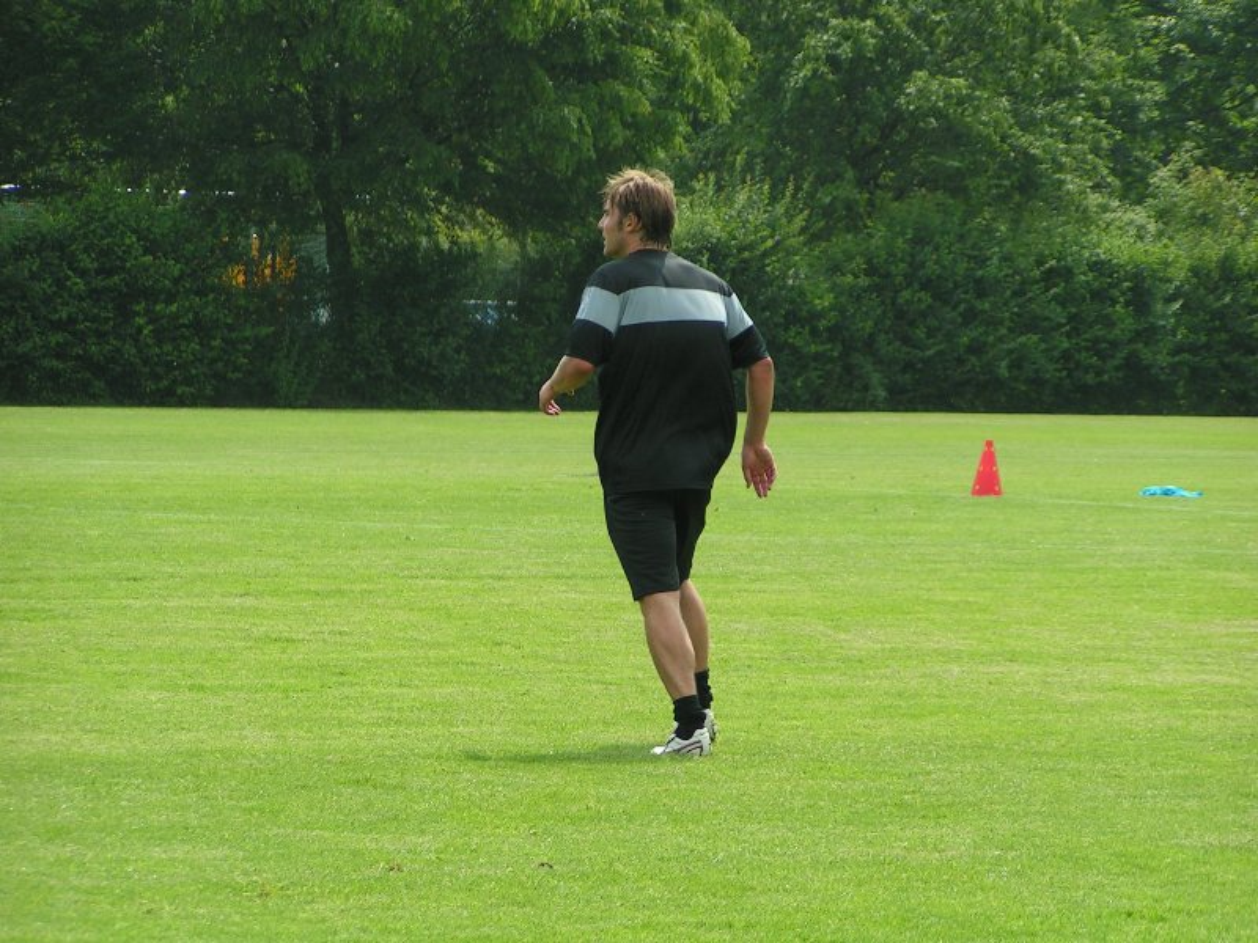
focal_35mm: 206
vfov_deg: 7.2
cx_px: 629
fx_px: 7486
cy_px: 472
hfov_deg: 9.6
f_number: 3.5
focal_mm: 31.5
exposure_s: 1/640
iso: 50
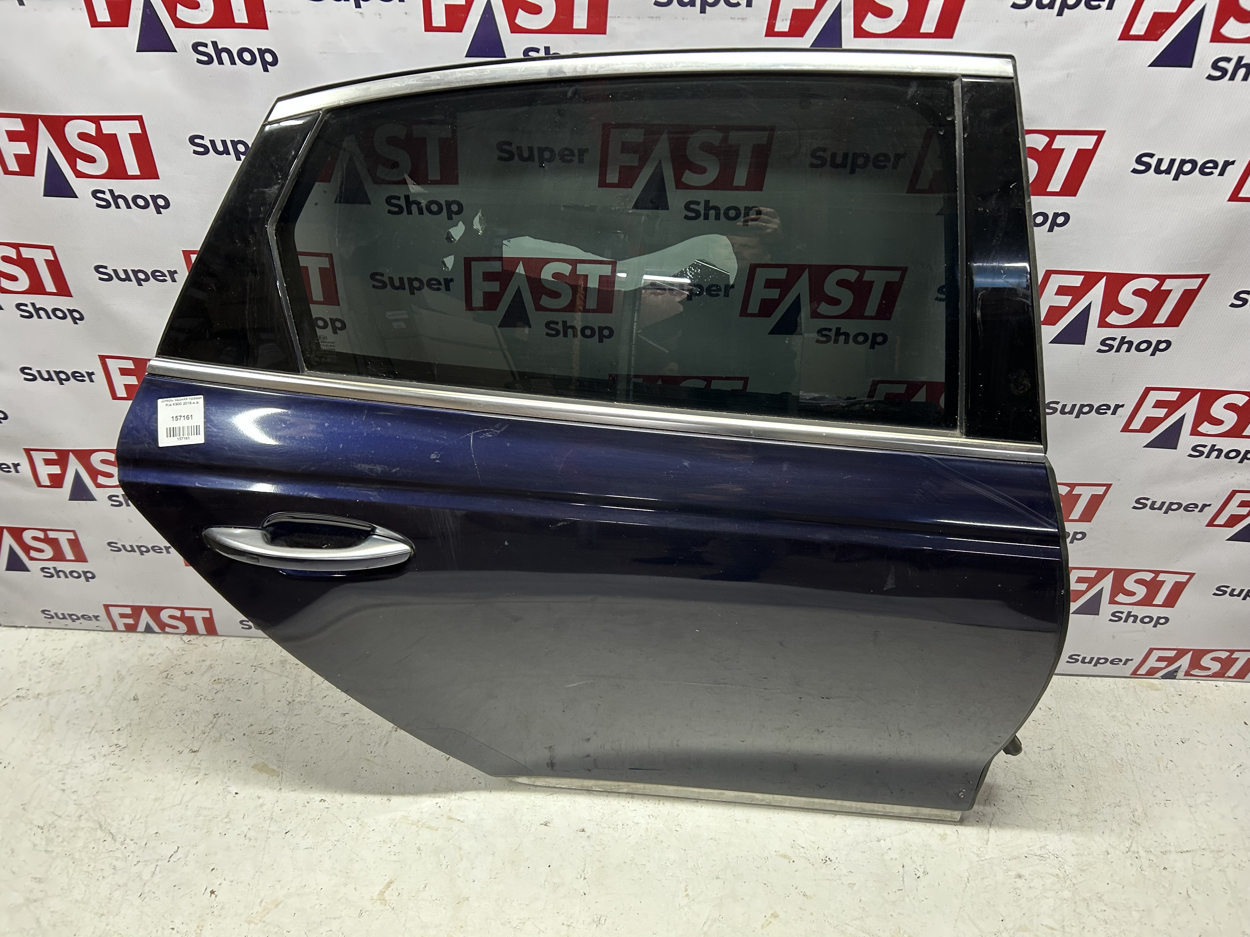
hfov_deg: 67.3
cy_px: 468
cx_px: 625
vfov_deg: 53.1
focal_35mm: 26
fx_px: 939
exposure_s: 1/50
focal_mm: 5.7
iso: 125
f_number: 1.5
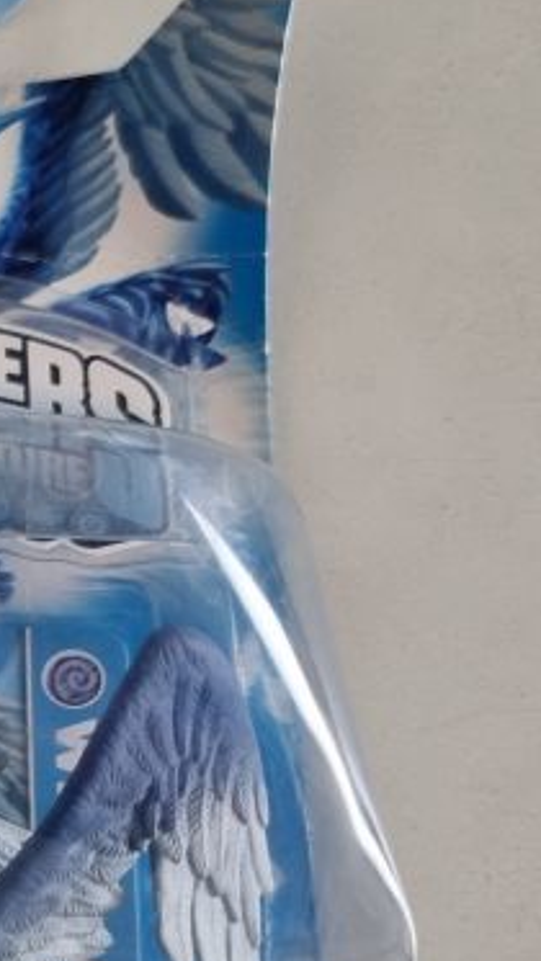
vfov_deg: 27.3
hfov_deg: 15.0
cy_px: 765
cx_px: -211
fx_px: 1937
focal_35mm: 76
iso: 200
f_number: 1.8
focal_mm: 5.4
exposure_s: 1/50
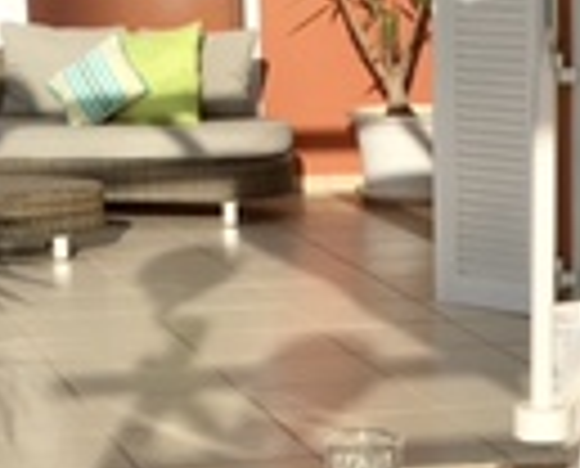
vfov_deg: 10.8
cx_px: 593
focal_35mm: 140
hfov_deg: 13.5
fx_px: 2410
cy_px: 644
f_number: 2.2
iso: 25
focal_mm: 4.15
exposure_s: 1/3205
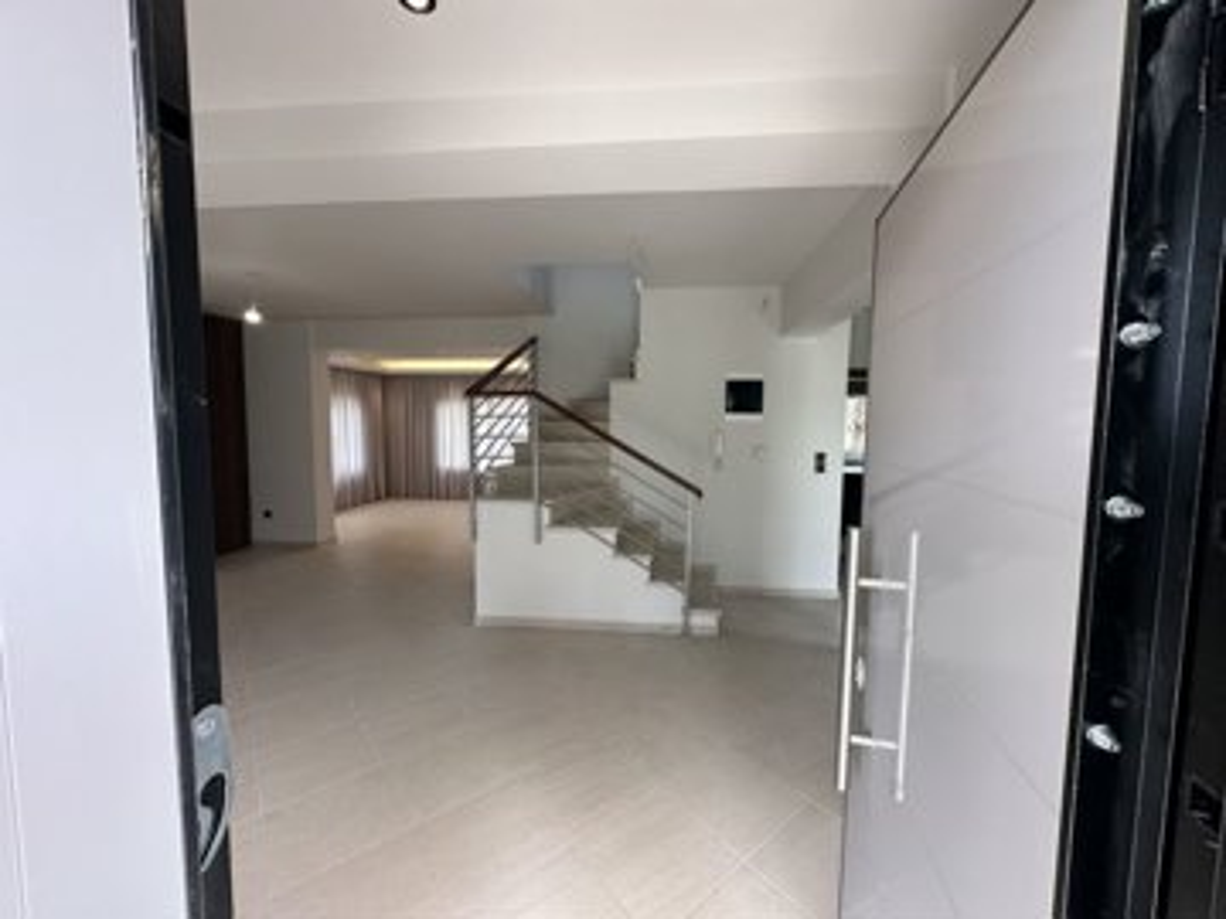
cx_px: 613
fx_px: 496
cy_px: 460
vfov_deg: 85.7
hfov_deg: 102.1
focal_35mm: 14
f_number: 2.2
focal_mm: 2.22
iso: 64
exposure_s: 1/99
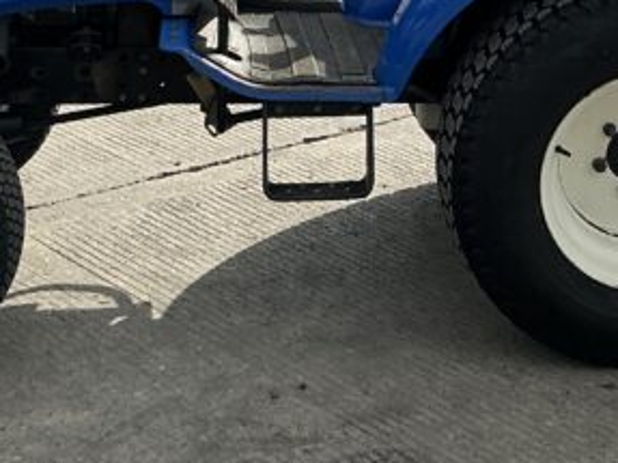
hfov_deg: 19.6
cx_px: 411
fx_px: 1785
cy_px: -245
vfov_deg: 13.8
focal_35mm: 100
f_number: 1.8
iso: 25
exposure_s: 1/2667
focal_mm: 3
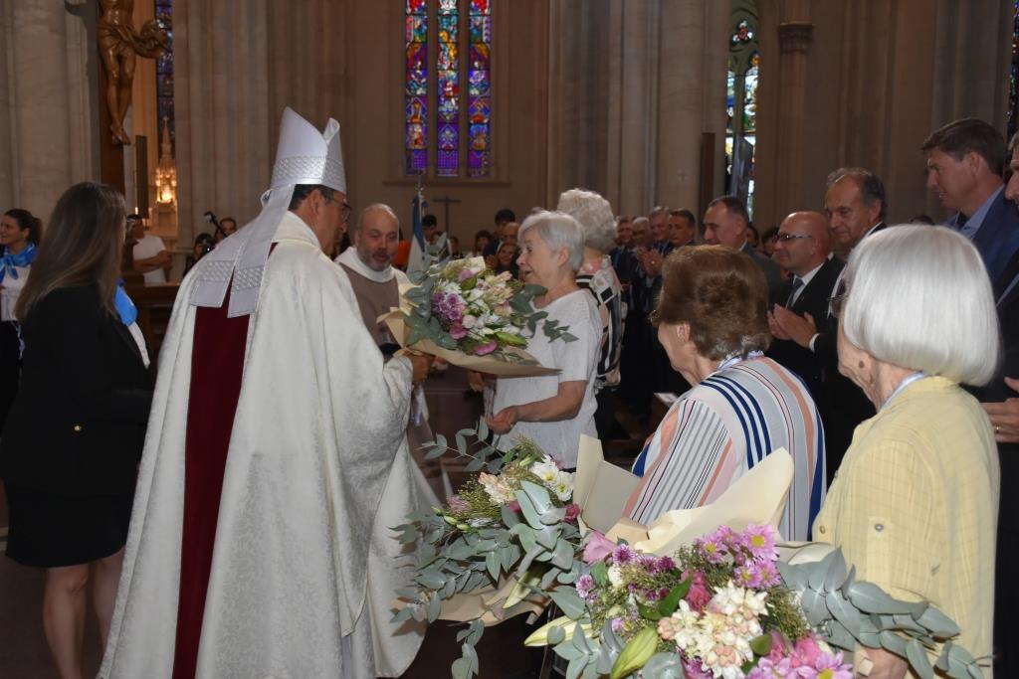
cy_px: 340
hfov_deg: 55.1
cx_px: 510
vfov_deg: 38.4
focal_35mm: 34
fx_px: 977
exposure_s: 1/60
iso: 1250
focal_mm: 23
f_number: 5.6
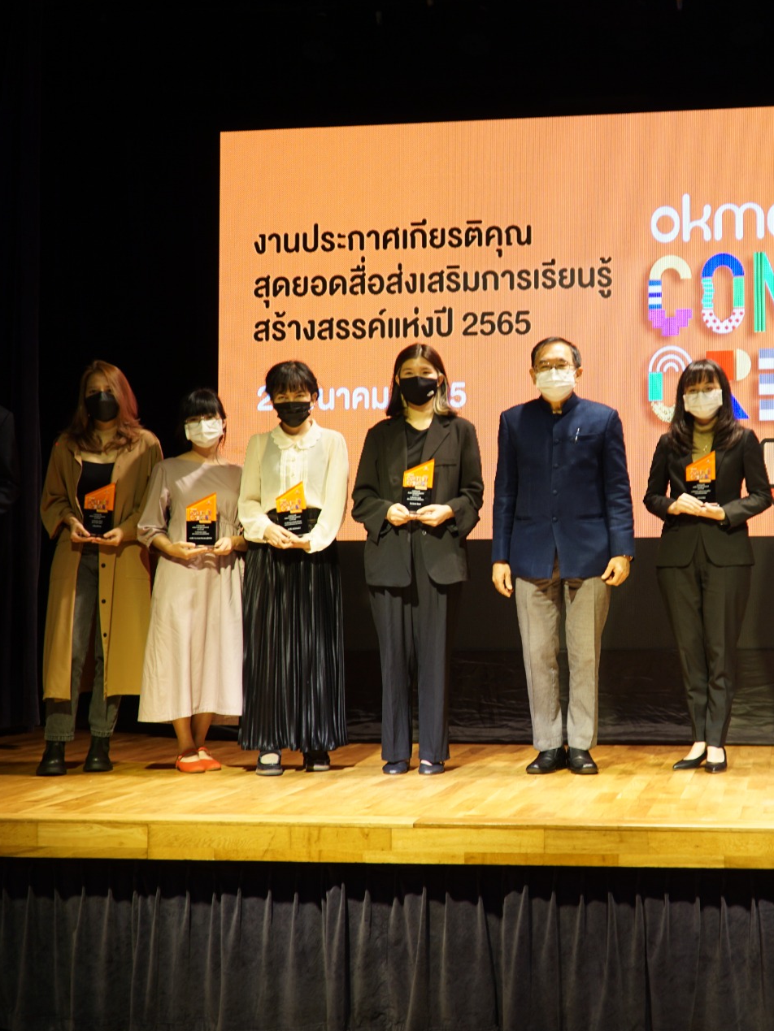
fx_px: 1431
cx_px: 589
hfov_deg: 29.7
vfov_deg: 39.7
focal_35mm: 48
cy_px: 517
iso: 160
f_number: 4
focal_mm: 22
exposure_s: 1/15
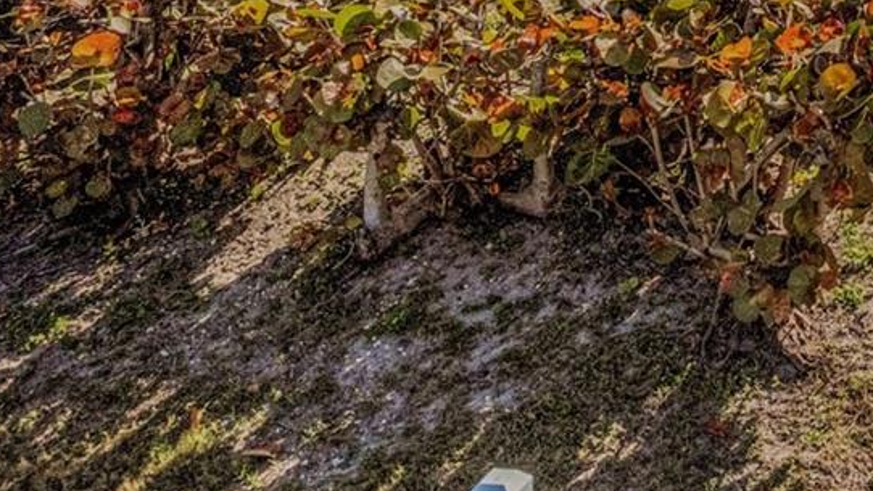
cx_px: 1142
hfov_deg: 26.3
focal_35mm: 68
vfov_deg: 15.5
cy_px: -357
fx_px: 1574
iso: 100
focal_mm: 8.38
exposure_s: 1/3000
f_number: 2.8
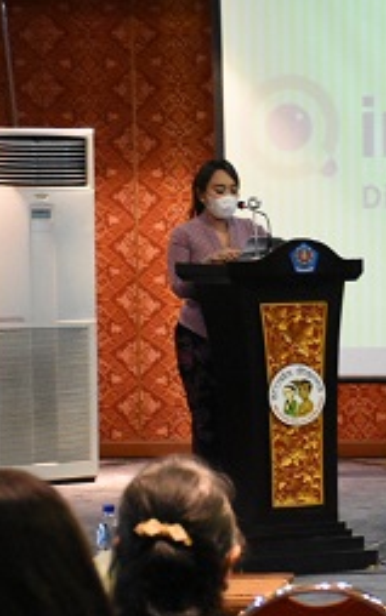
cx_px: 507
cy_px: 364
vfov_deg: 12.1
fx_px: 2909
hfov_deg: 7.5
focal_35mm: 173
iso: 6400
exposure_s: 1/50
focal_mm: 48
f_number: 4.5
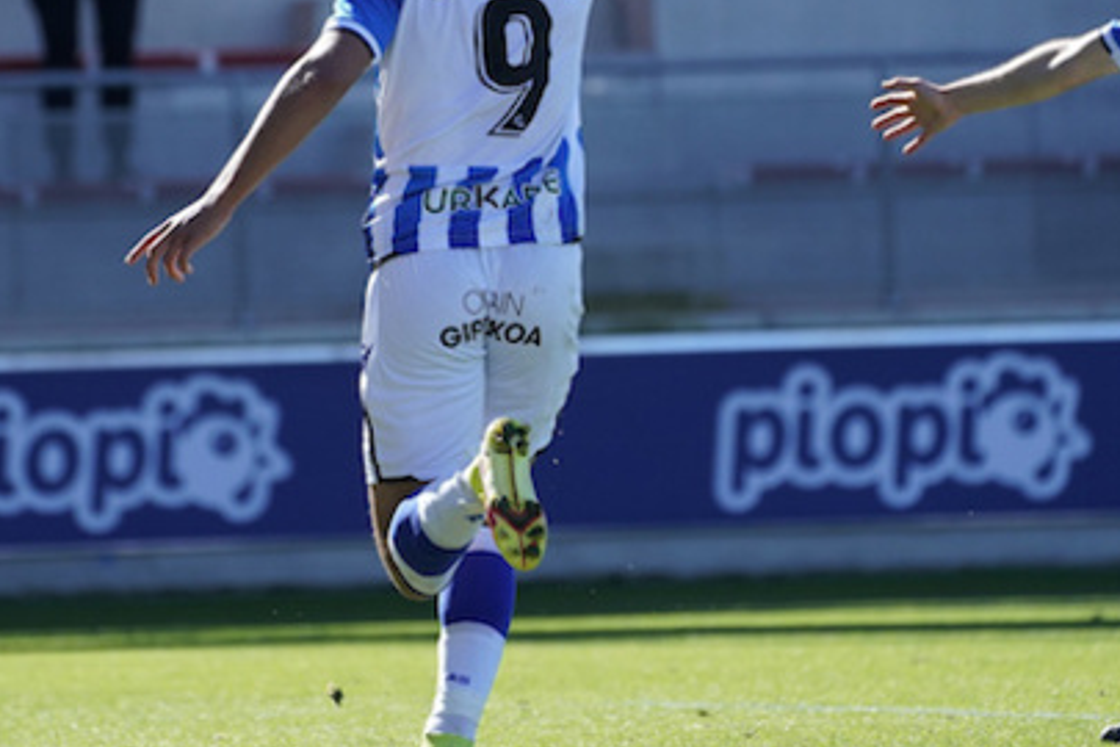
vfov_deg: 2.3
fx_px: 18385
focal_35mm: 591
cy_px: 167
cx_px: 462
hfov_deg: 3.5
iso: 1250
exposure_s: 1/2000
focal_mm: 330
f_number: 5.6
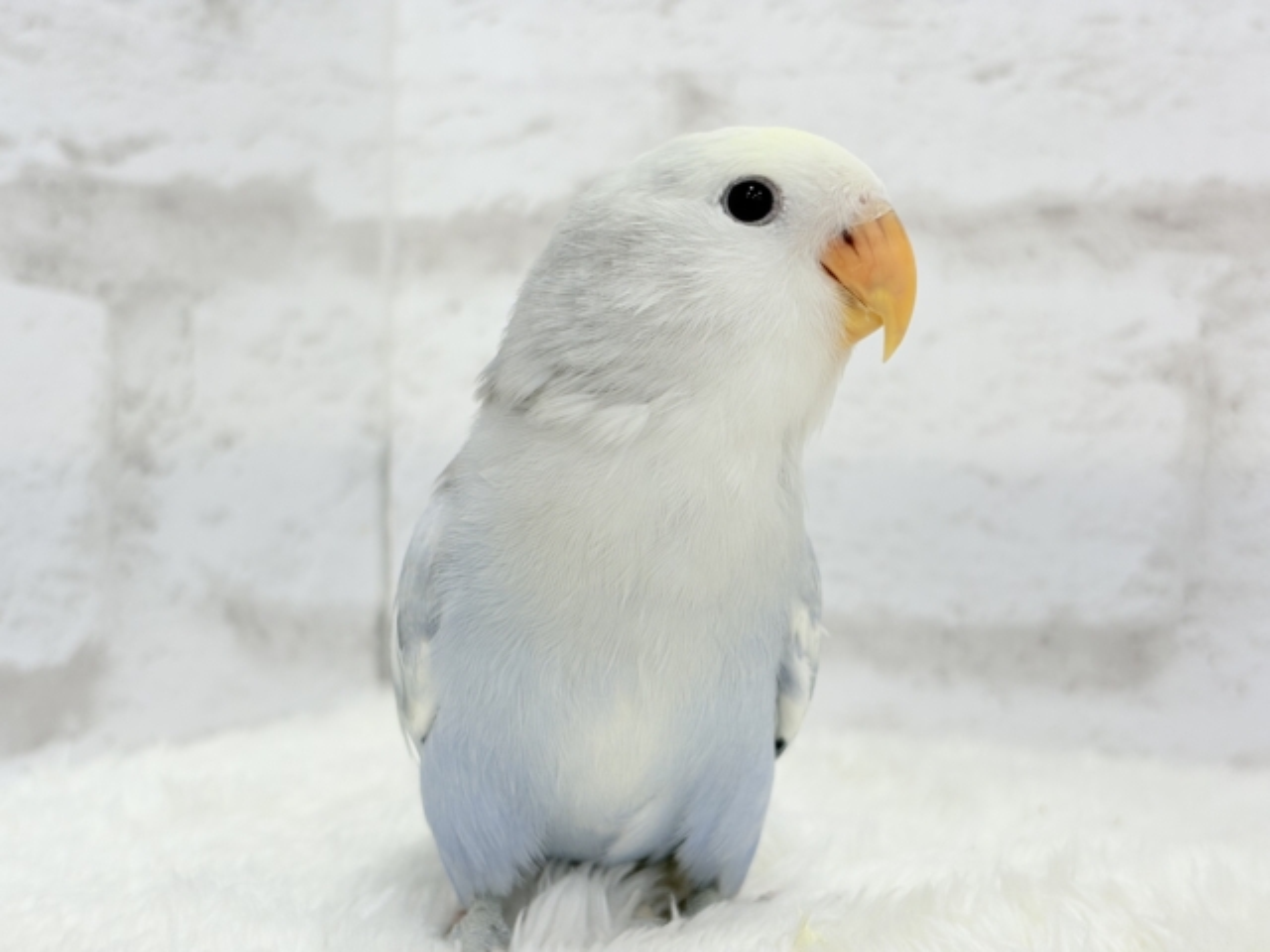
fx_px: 1908
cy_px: 476
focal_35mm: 52
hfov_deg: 36.8
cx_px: 635
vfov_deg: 28.0
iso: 32
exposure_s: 1/50
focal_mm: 5.96
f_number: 1.6
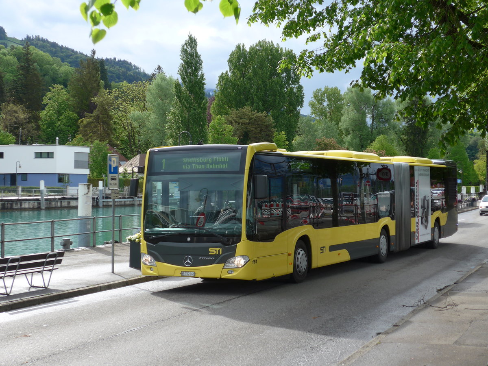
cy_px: 183
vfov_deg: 23.7
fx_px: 874
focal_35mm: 62
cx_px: 244
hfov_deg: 31.2
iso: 80
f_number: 3.7
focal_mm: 12.7
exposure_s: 1/400
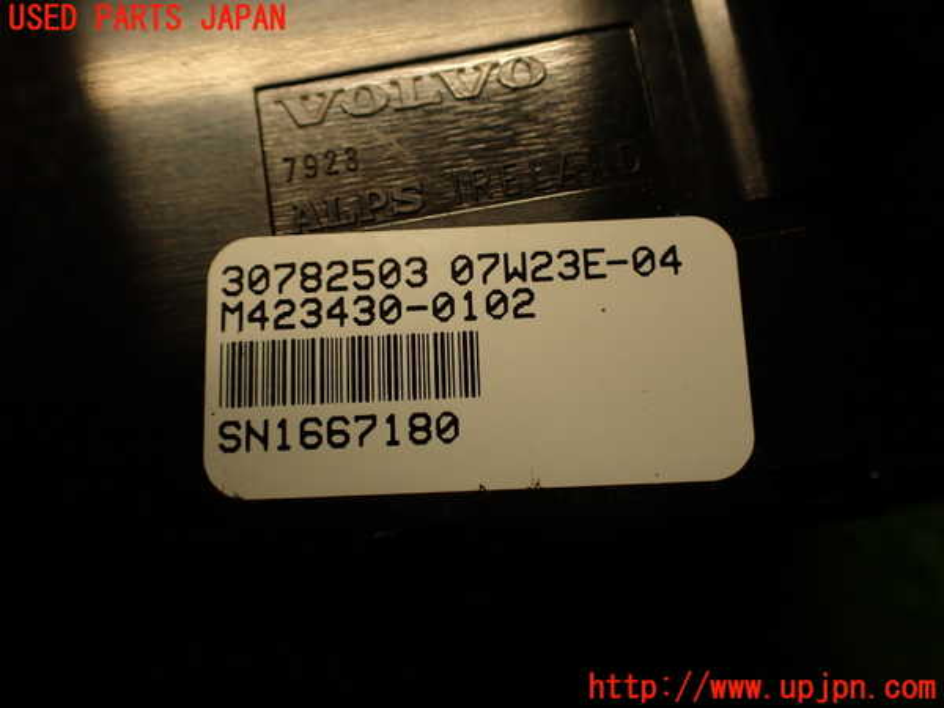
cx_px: 472
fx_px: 873
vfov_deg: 44.2
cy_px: 354
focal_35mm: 32
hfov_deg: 56.8
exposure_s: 1/60
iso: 160
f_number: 2.4
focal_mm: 5.79
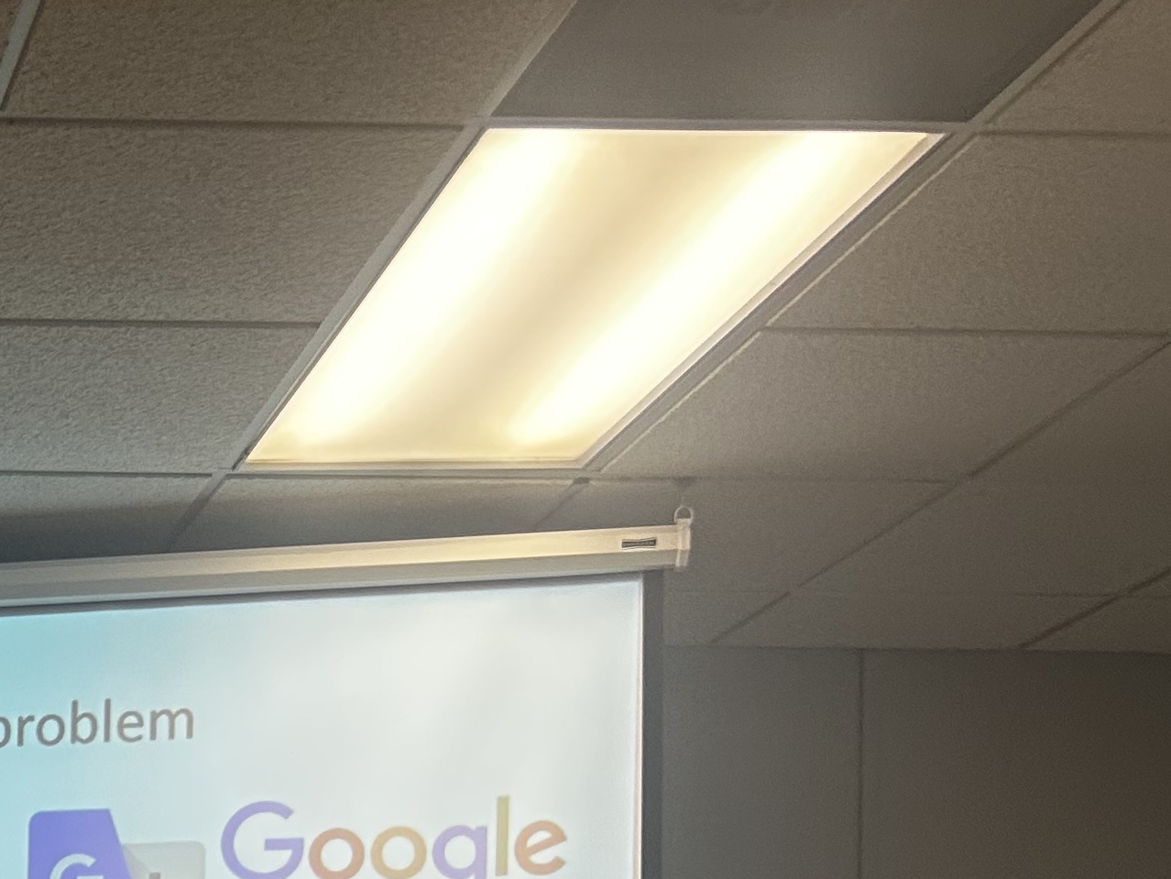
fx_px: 2774
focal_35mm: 82
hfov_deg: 20.5
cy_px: 1336
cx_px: -567
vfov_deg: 16.4
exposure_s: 1/120
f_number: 1.5
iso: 125
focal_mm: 5.7
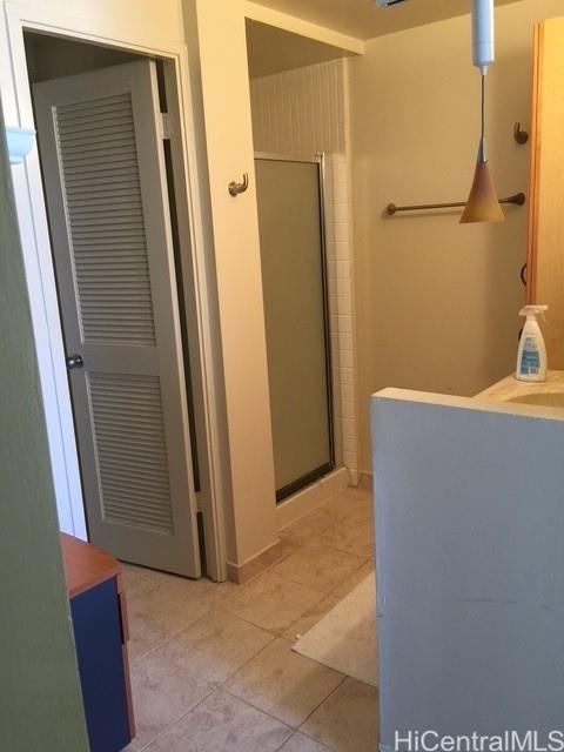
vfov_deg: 61.7
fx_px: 630
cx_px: 282
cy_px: 376
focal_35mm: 29
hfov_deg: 48.2
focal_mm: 4.15
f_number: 2.2
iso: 50
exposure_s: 1/30
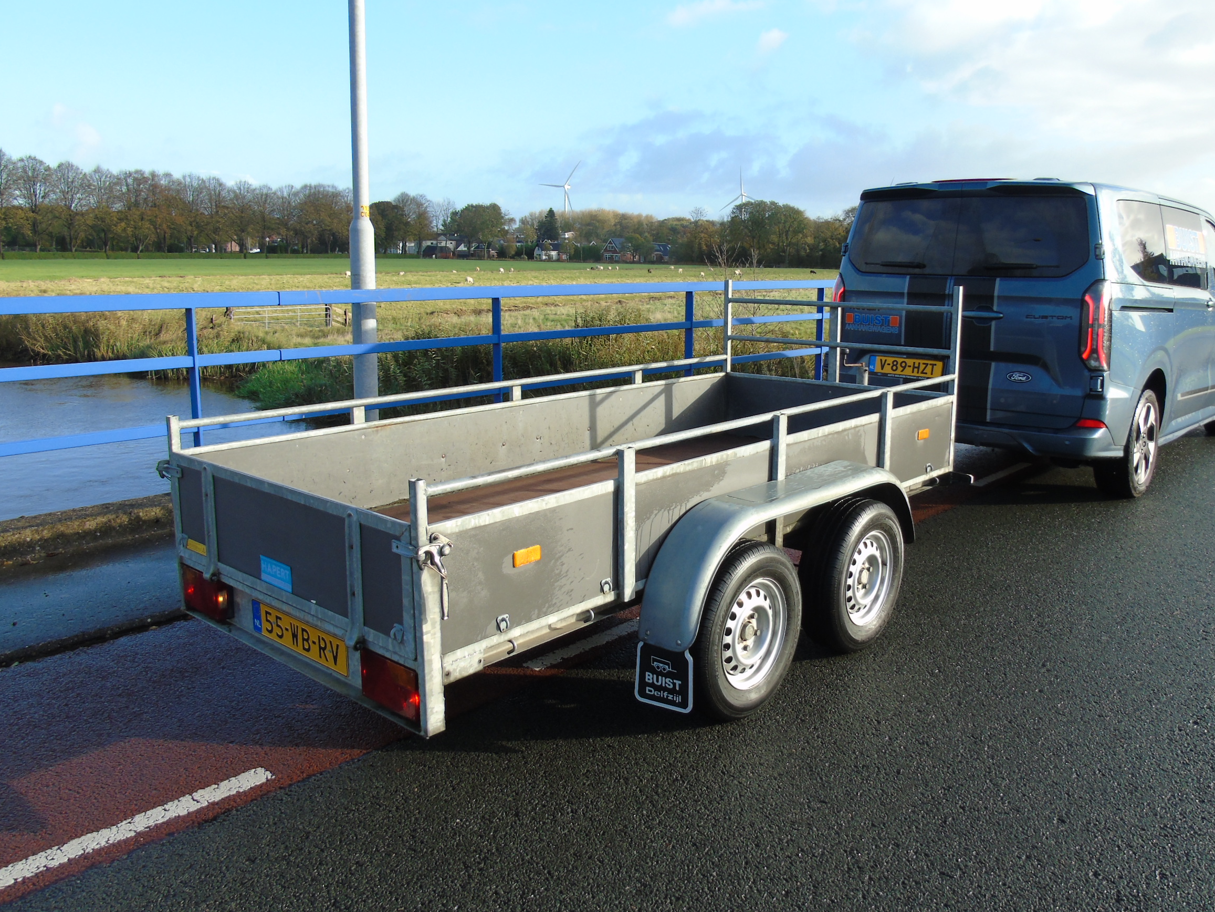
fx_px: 983
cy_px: 439
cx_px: 658
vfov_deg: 49.7
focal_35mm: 28
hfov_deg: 63.3
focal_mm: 4.4
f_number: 3.4
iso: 80
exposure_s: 1/320
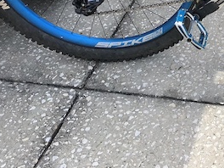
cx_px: 286
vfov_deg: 16.0
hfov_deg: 21.0
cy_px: -79
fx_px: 550
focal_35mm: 85
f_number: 1.8
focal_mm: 4
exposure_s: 1/991
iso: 20
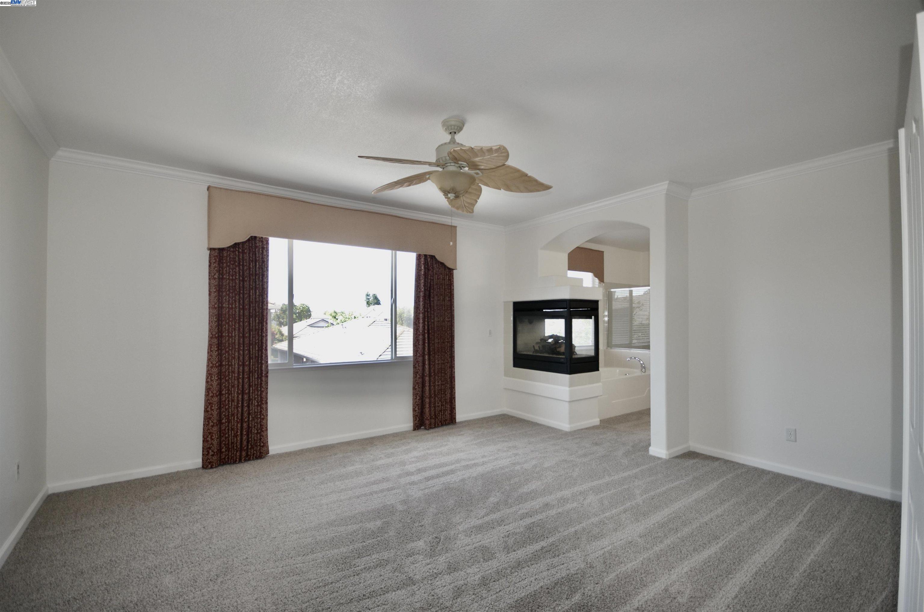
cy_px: 306
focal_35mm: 15
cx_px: 462
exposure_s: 1/125
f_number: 4
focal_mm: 10
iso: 250
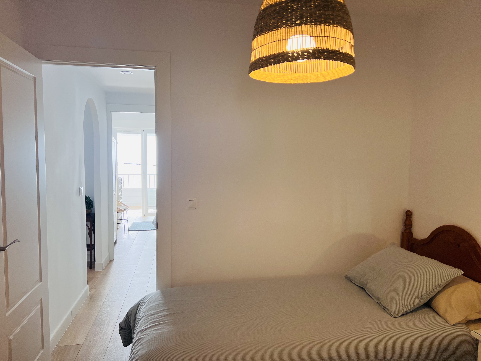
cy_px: 180
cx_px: 240
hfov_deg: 67.3
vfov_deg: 53.1
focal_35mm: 26
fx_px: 361
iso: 40
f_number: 1.5
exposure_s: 1/240
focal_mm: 5.7
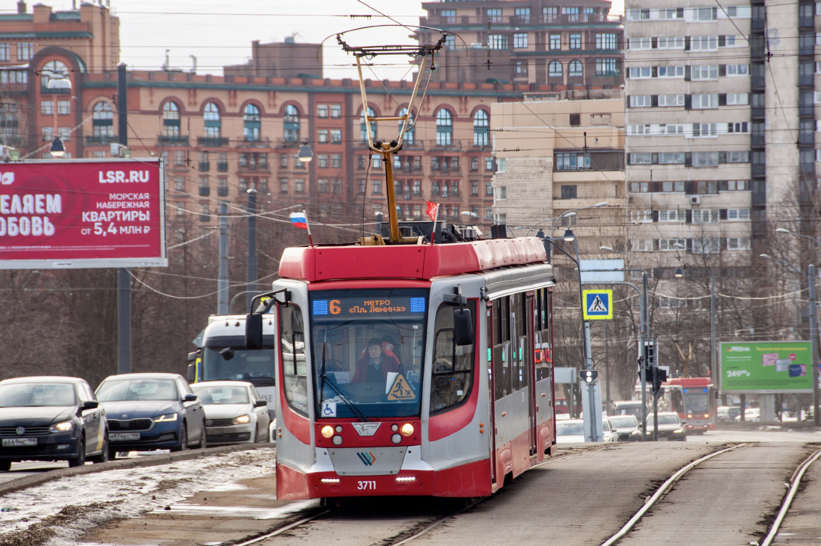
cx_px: 410
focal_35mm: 255
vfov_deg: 5.4
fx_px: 5809
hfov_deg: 8.1
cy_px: 273
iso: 200
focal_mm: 170
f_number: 9
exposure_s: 1/250
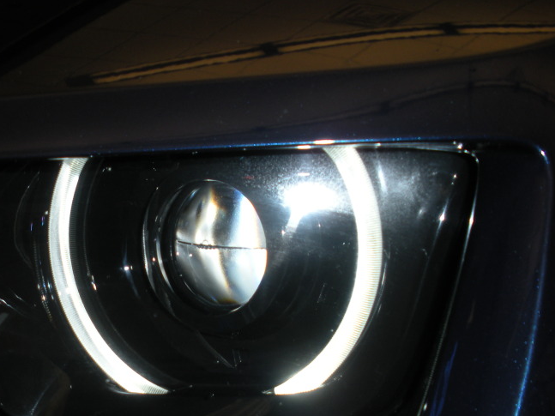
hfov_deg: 33.3
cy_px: 322
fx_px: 914
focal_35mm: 57
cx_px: 154
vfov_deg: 25.3
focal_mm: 6.3
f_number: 3.5
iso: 64
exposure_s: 1/60
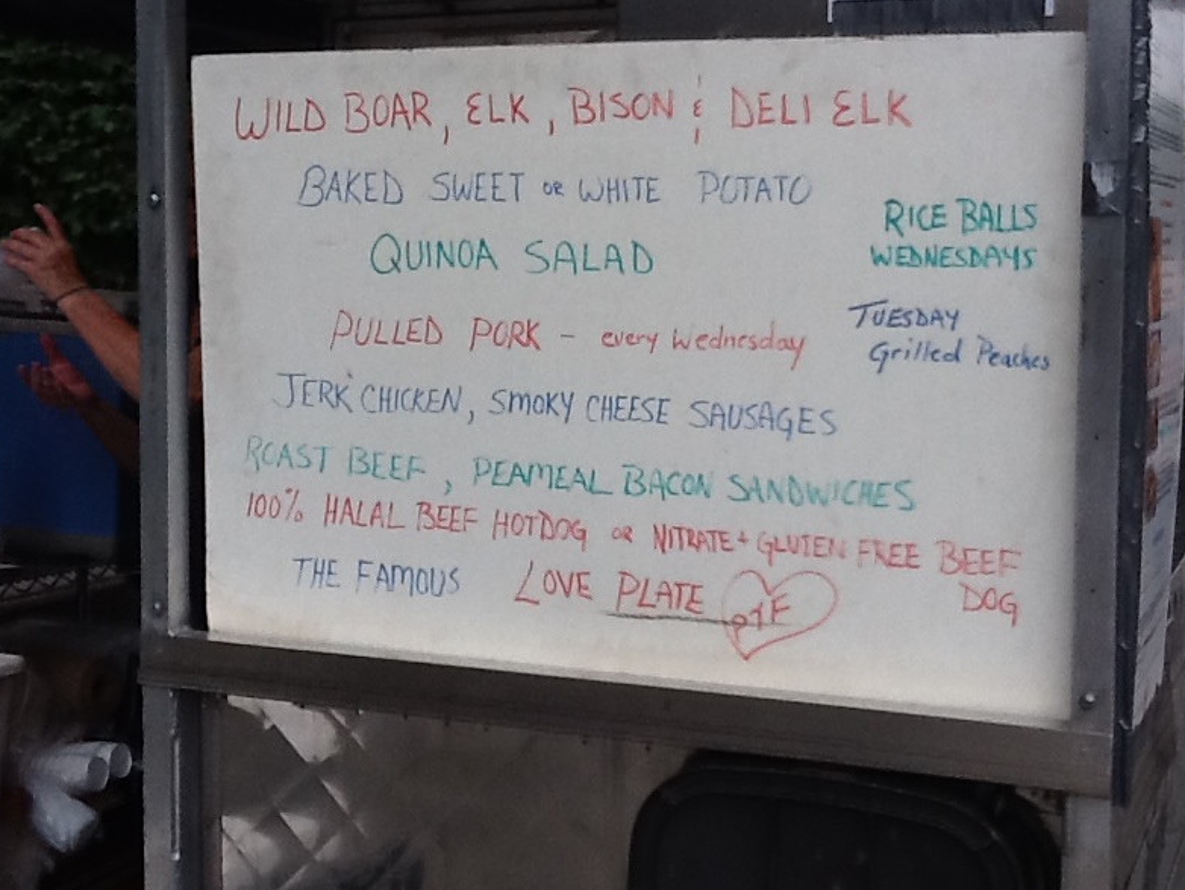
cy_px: 385
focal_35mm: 54
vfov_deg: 27.0
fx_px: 1849
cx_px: 662
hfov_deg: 35.5
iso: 40
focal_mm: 2.03
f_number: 2.4
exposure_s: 1/1575
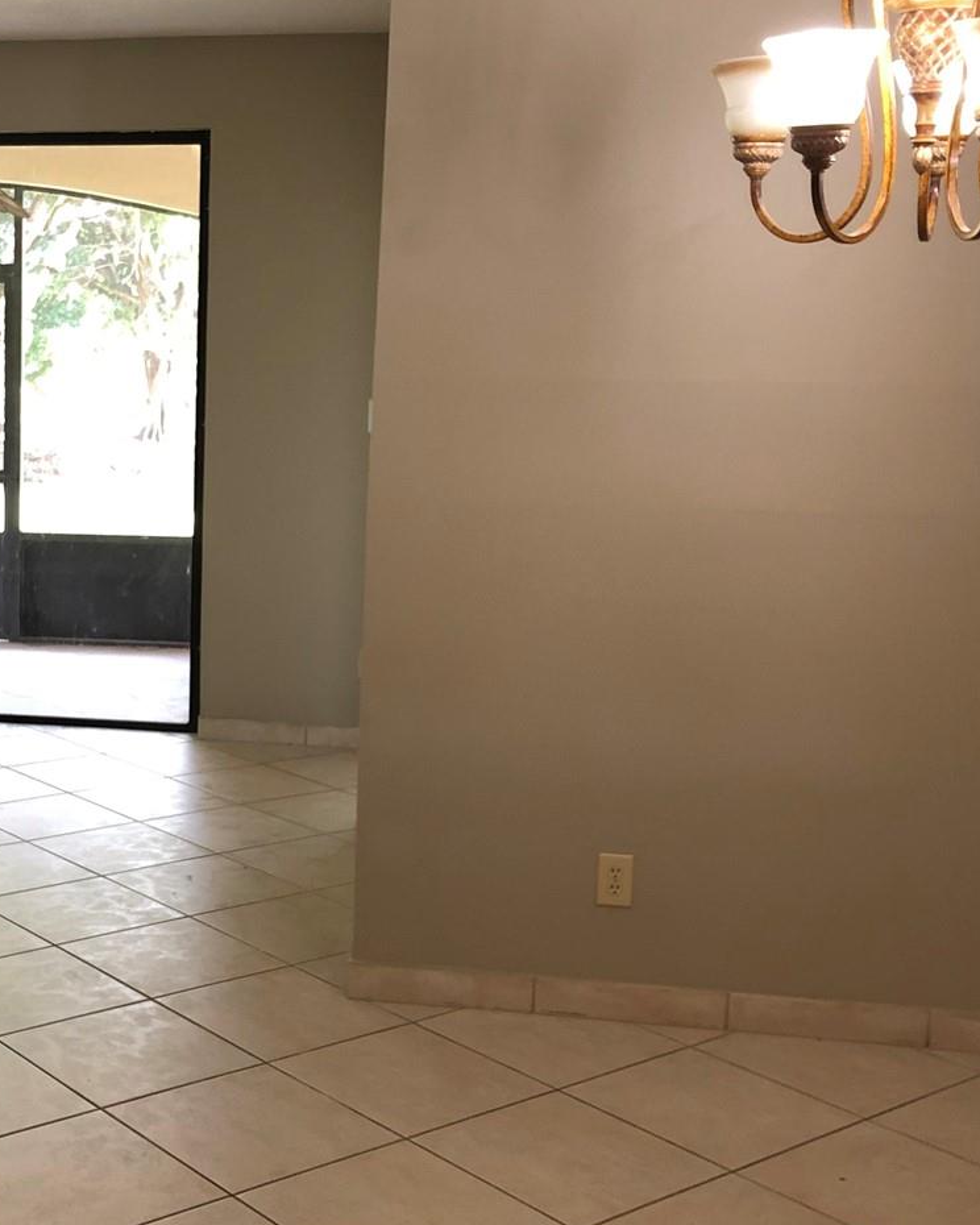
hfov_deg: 30.9
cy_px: 635
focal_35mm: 47
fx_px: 1704
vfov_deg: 39.5
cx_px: 128
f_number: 1.8
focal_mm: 4
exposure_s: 1/15
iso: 50
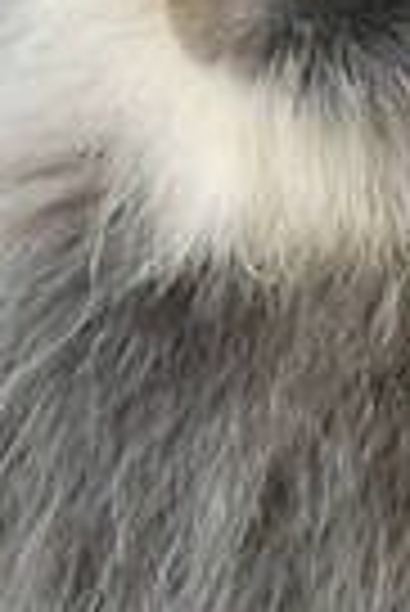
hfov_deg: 0.5
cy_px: 328
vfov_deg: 0.8
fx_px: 44693
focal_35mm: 2623
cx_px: 225
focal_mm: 340
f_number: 5.3
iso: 1600
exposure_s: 1/320
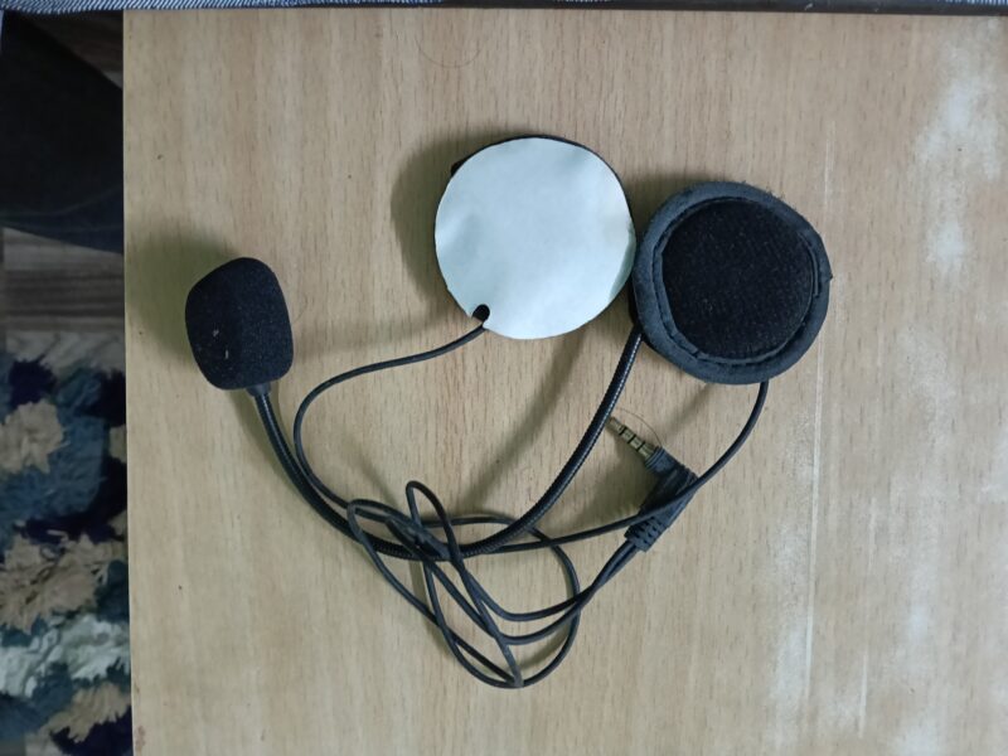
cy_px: 378
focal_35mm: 27
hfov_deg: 65.3
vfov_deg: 51.4
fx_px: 786
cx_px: 504
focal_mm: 3.98
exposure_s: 1/16.7
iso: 1250
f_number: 1.8
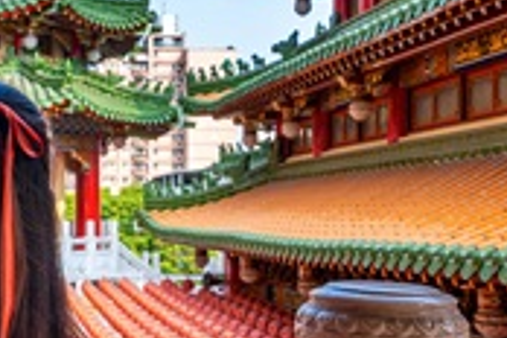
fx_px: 873
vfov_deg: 21.9
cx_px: -22
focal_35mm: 62
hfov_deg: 29.8
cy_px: 207
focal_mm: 16
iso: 100
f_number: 8
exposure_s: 1/80
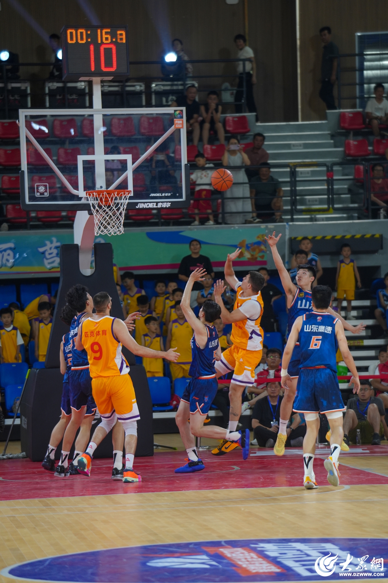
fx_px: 3007
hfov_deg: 7.4
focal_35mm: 186
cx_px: 194
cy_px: 292
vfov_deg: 11.1
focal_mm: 186
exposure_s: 1/400
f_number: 3.2
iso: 640
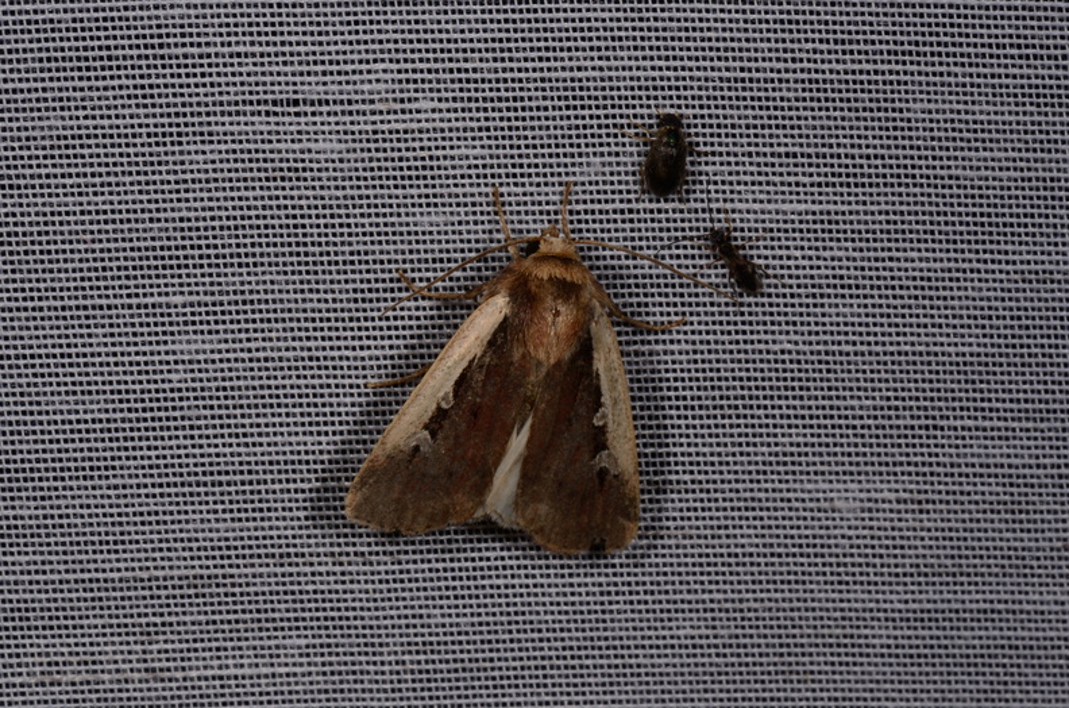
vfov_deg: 10.7
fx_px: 3777
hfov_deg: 16.1
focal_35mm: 128
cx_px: 534
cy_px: 354
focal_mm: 85
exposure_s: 1/60
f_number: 32
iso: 100
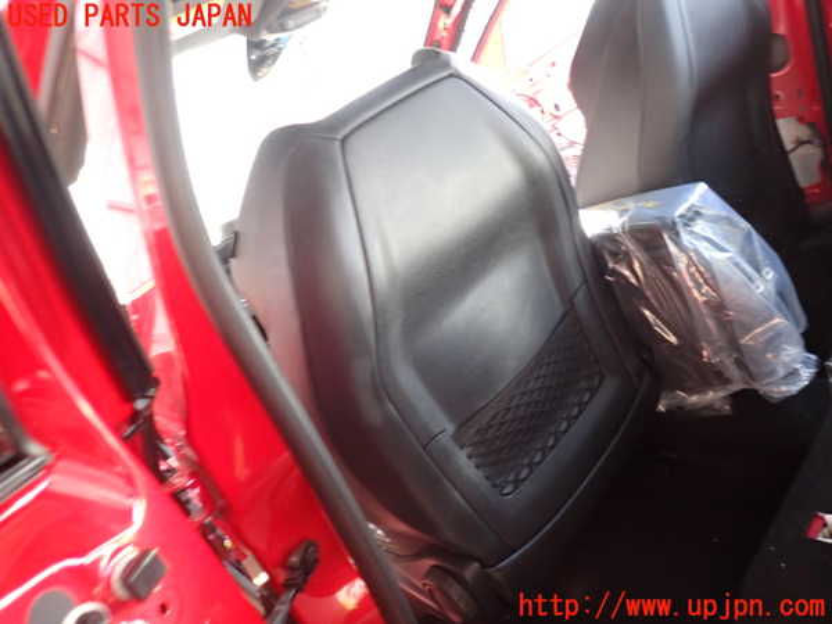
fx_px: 601
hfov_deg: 69.4
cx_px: 416
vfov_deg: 54.9
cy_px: 312
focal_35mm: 25
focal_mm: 4.5
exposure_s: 1/30
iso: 250
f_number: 2
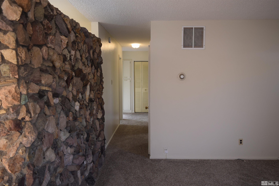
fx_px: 209
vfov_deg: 47.9
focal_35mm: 27
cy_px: 93
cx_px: 140
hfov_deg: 67.4
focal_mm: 18
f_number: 4.5
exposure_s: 1/80
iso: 400
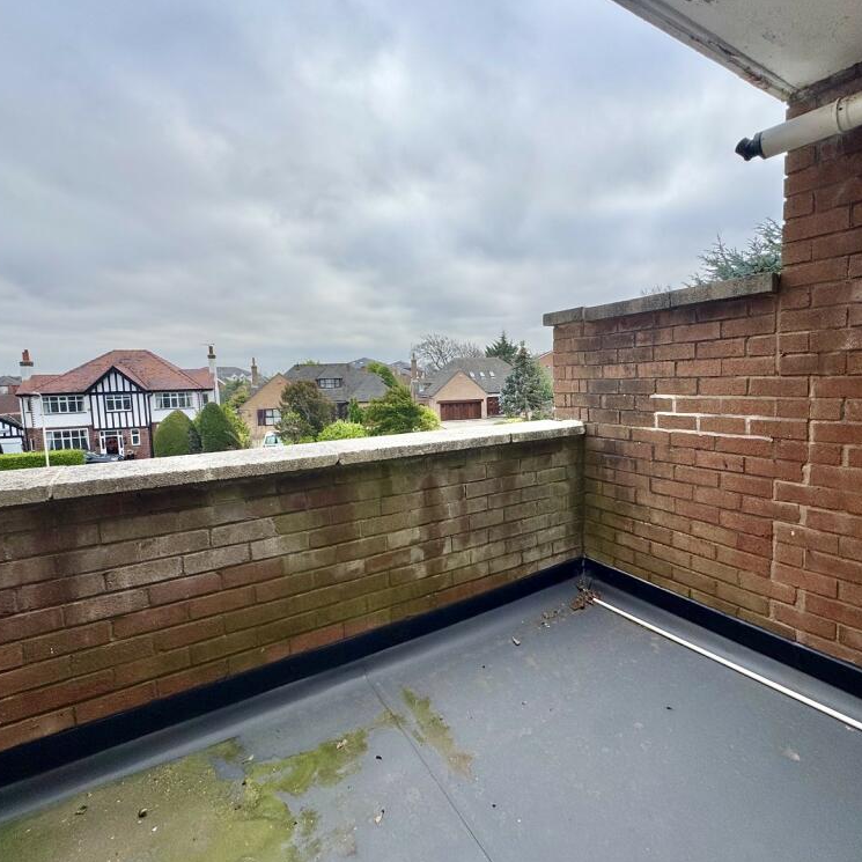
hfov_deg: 83.8
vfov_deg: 84.0
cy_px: 422
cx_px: 466
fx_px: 479
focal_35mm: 17
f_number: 2.2
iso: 40
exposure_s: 1/309
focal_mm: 2.22
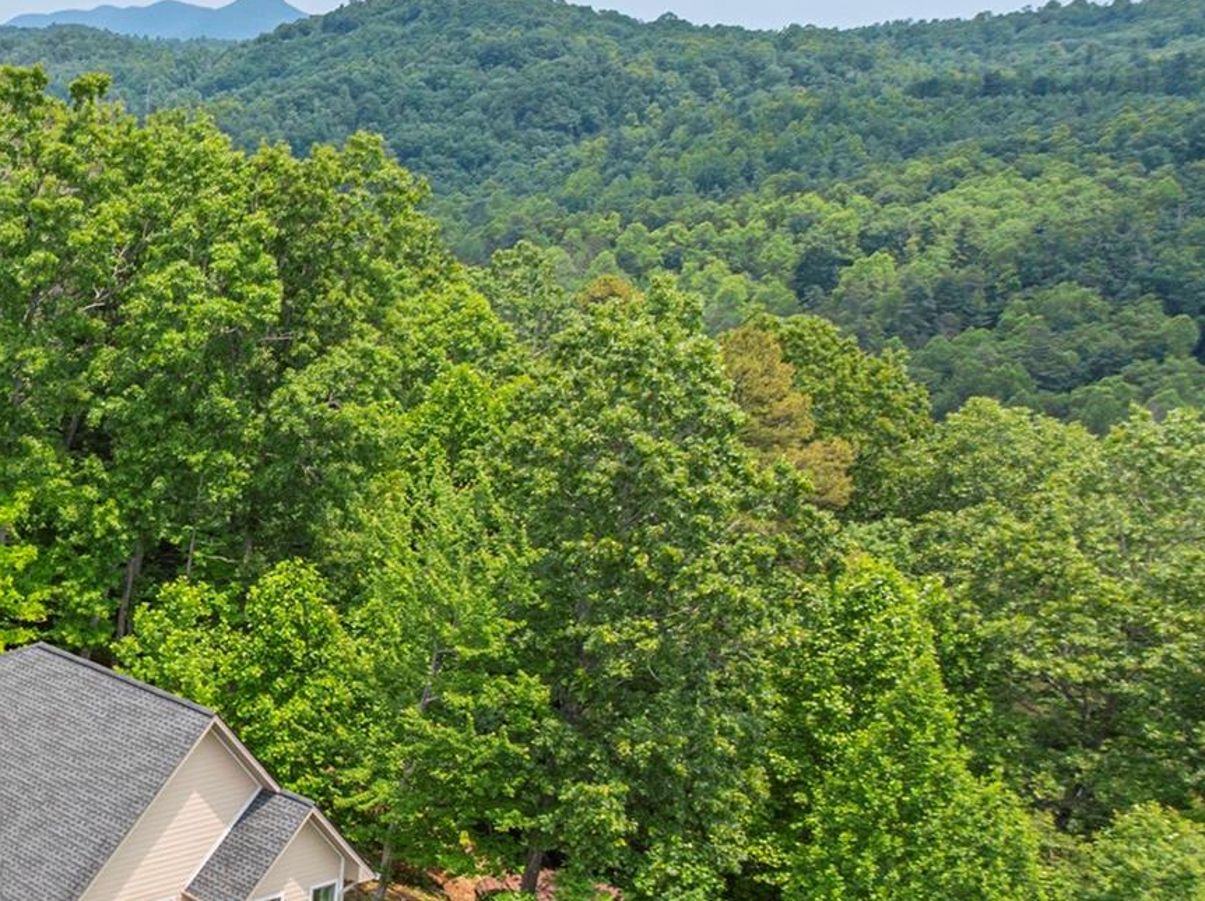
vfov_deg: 25.2
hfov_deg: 29.5
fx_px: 1983
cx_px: -203
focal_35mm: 57
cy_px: 709
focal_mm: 12.29
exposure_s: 1/2000
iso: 130
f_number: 2.8
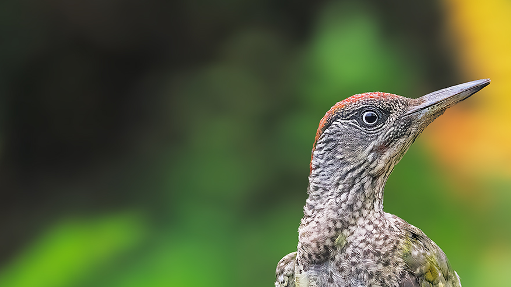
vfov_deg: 0.9
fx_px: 17807
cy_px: 292
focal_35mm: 1314
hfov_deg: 1.6
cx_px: 520
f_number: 7.1
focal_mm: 407
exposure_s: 1/1000
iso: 10000
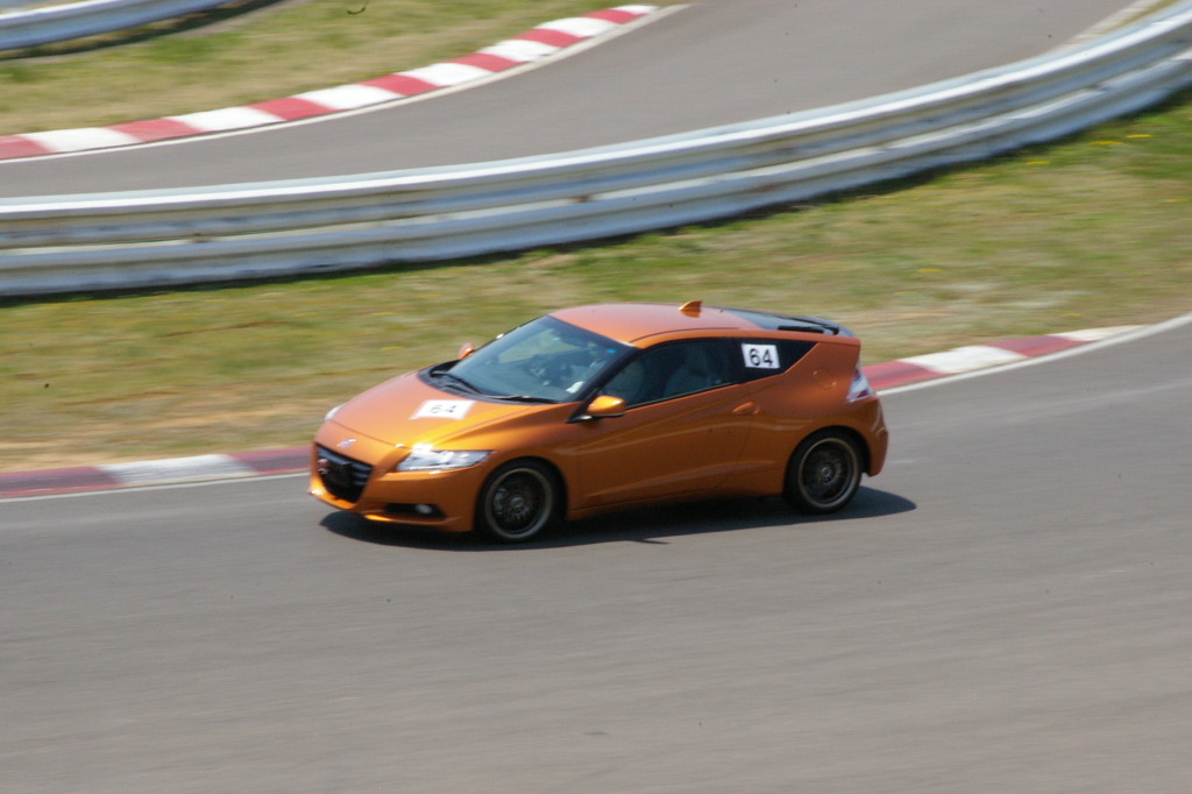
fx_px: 7100
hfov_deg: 9.6
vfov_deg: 6.4
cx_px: 596
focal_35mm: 214
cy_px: 397
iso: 800
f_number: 38
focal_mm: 143
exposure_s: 1/90
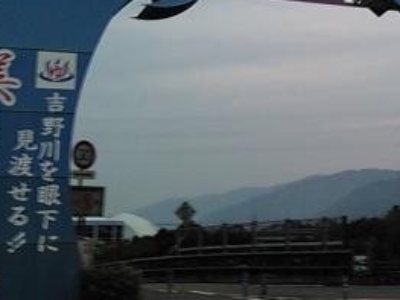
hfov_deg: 25.6
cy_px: 11
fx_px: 843
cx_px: 379
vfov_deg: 19.6
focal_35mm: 73
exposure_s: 1/16.7
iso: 128
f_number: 2.4
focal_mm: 4
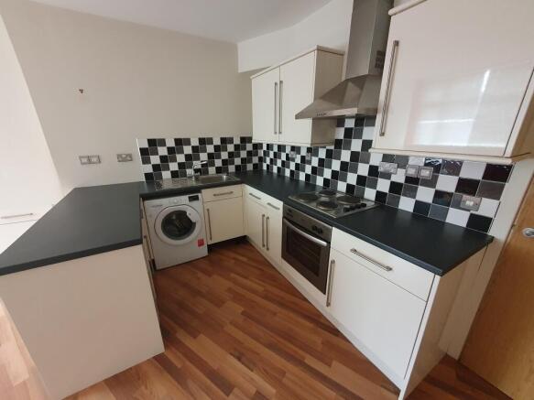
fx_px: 201
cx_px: 267
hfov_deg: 106.2
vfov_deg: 89.9
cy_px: 200
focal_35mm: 13
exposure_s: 1/30
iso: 500
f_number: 2.2
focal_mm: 1.8
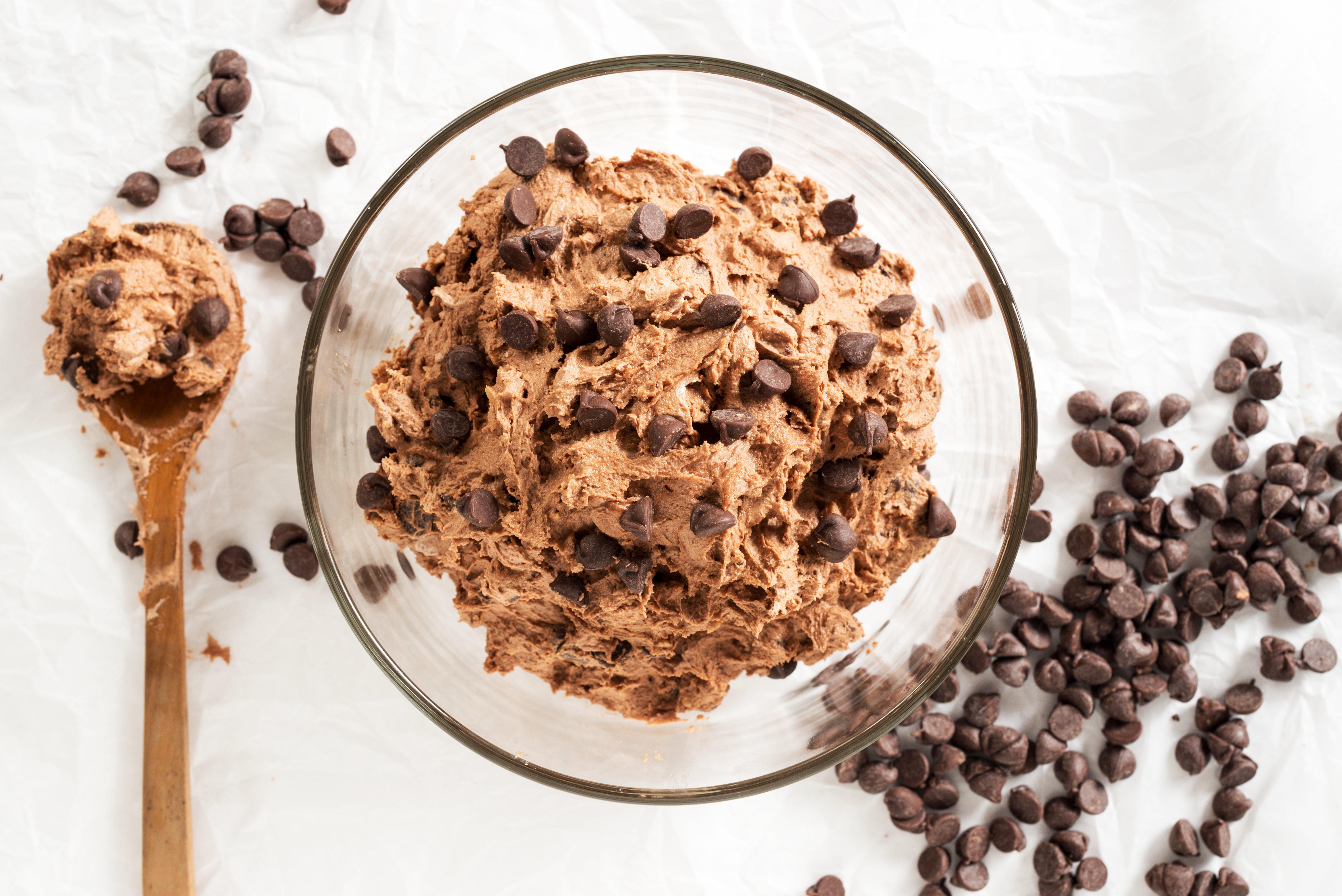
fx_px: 1865
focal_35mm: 50
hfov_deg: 39.6
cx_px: 671
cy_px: 448
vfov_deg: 27.0
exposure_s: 1/2
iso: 100
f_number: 8
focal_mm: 50
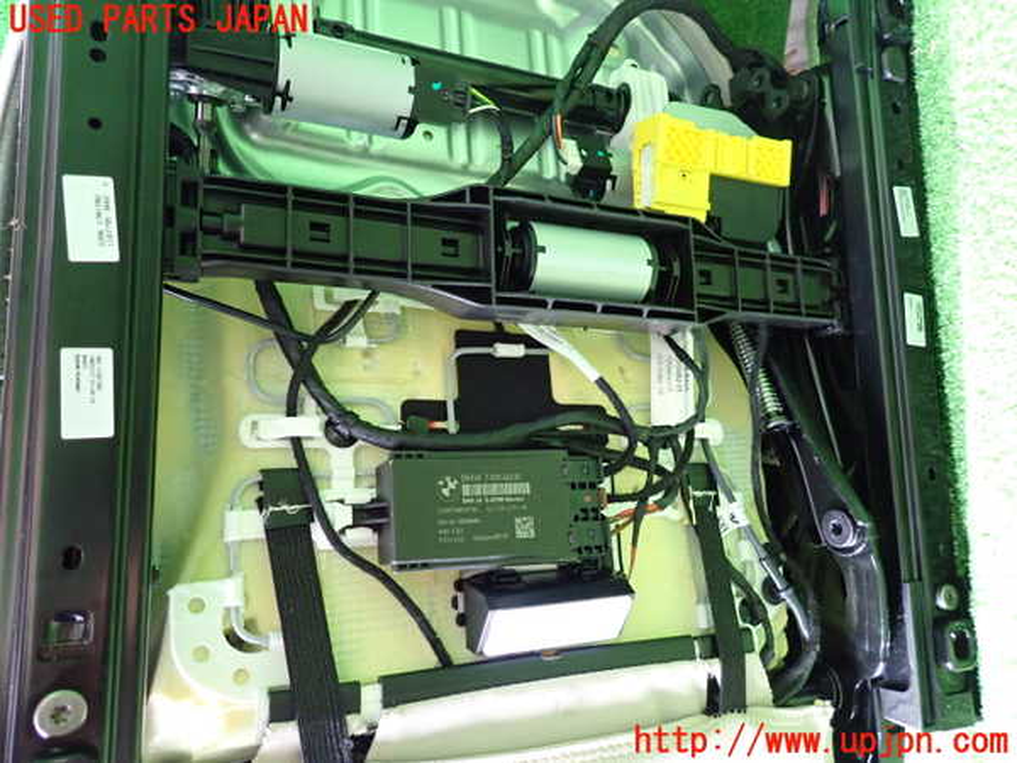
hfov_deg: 69.4
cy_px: 382
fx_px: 734
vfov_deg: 54.9
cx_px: 508
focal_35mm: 25
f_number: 2
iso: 640
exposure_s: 1/40
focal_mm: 4.5
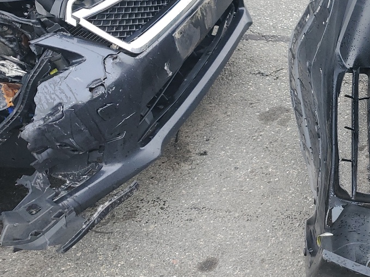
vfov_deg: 24.0
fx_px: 652
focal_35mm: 61
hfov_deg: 29.3
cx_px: 382
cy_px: 138
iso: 50
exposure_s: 1/385
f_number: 1.5
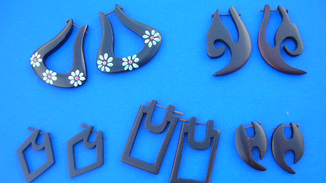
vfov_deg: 30.4
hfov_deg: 51.6
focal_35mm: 39
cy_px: 101
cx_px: 164
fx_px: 337
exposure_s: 1/31
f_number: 2.8
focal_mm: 5.8
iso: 50
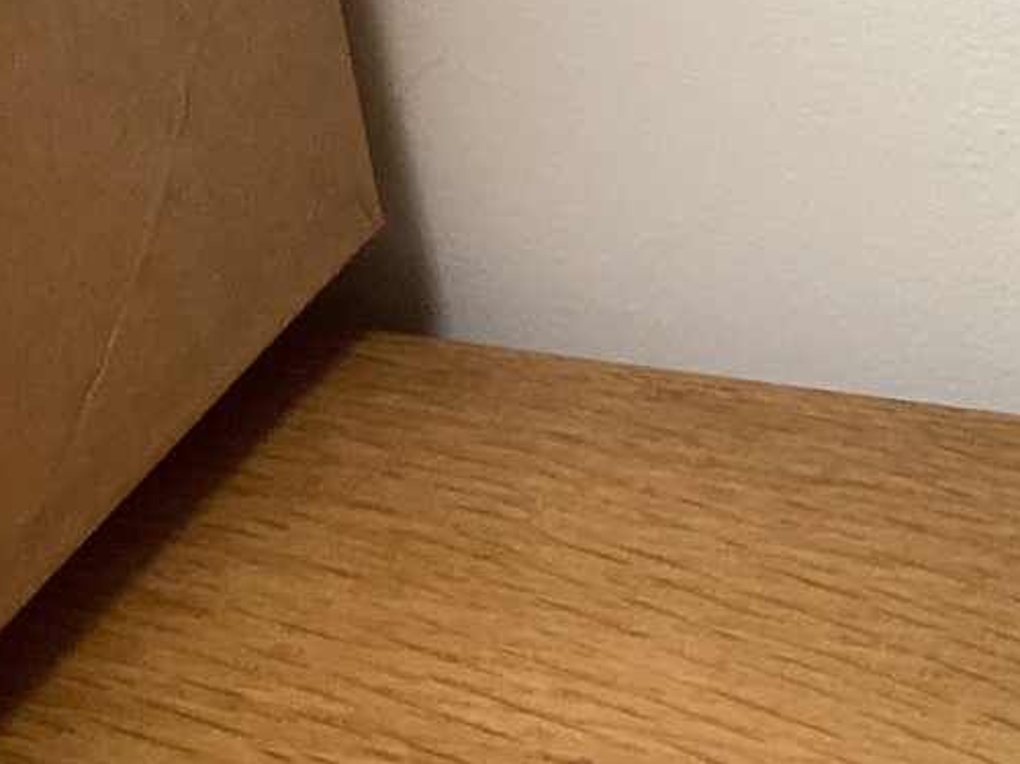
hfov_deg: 18.5
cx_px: 1526
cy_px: -389
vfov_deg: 14.6
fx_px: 2769
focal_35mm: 94
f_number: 2.4
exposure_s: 1/60
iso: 125
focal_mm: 3.3
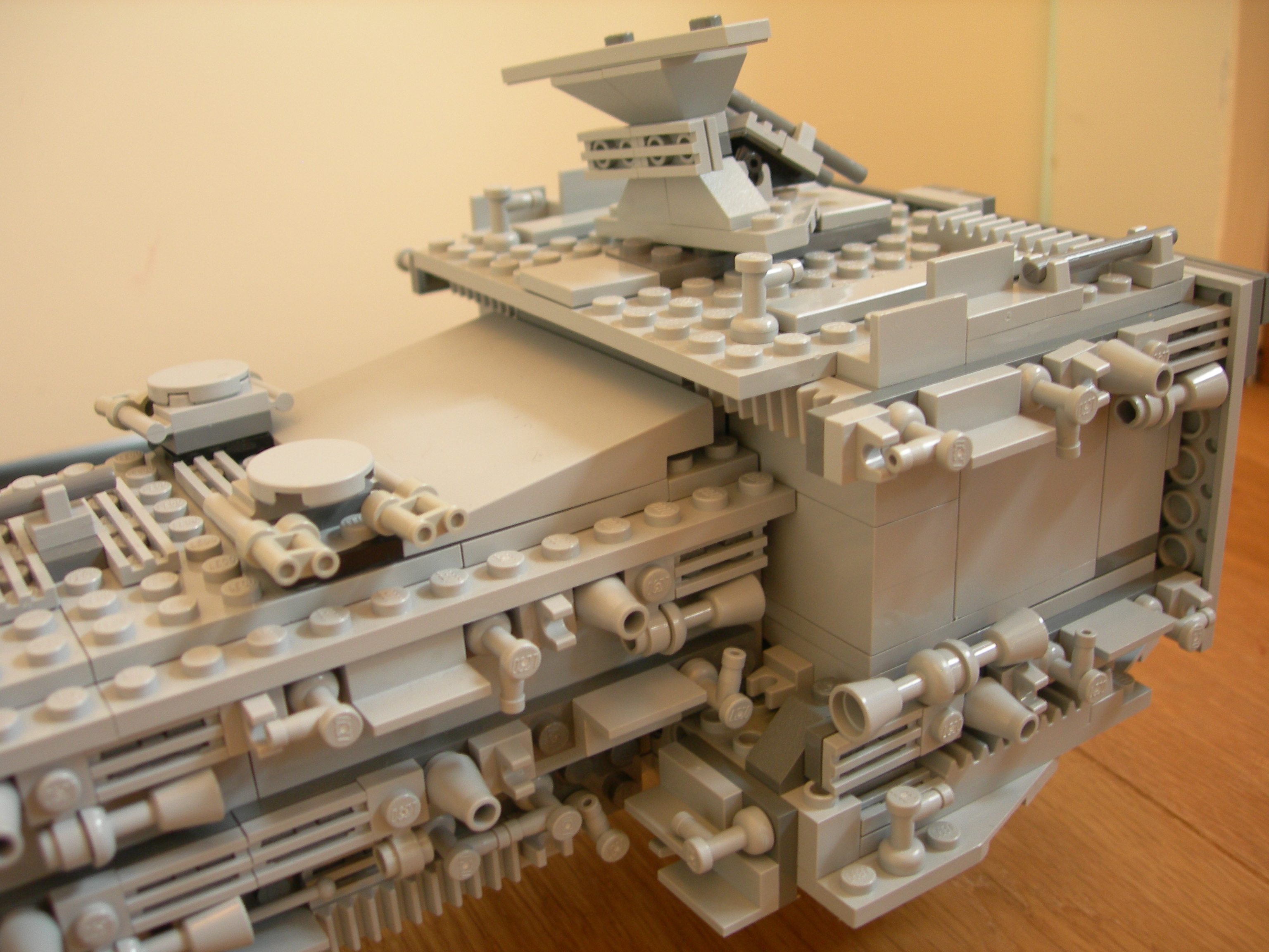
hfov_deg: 49.0
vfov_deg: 37.7
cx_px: 634
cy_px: 476
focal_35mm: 38
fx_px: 1393
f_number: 2.8
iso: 66
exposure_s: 1/3.8
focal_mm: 7.8
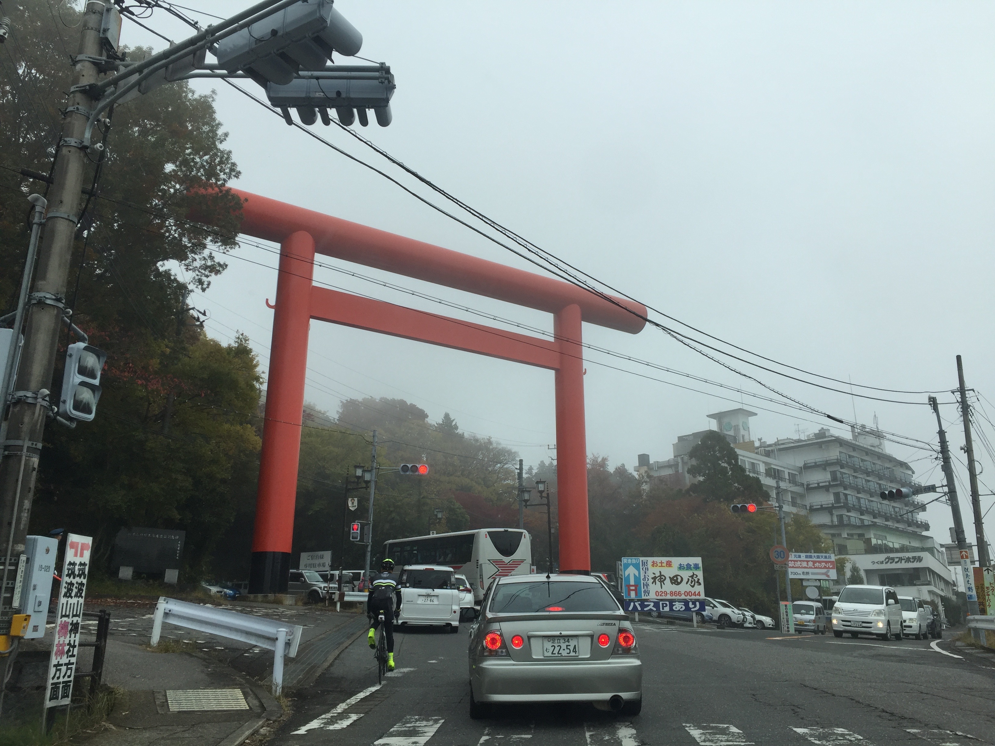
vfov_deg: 48.2
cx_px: 498
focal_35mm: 29
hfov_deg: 61.7
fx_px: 834
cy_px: 373
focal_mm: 4.15
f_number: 2.2
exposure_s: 1/1319
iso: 32
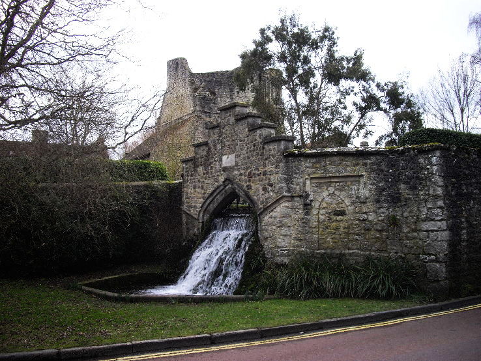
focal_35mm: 38
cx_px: 240
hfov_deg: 49.0
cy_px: 180
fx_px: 528
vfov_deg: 37.7
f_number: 8
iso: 64
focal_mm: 7.9
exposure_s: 1/50
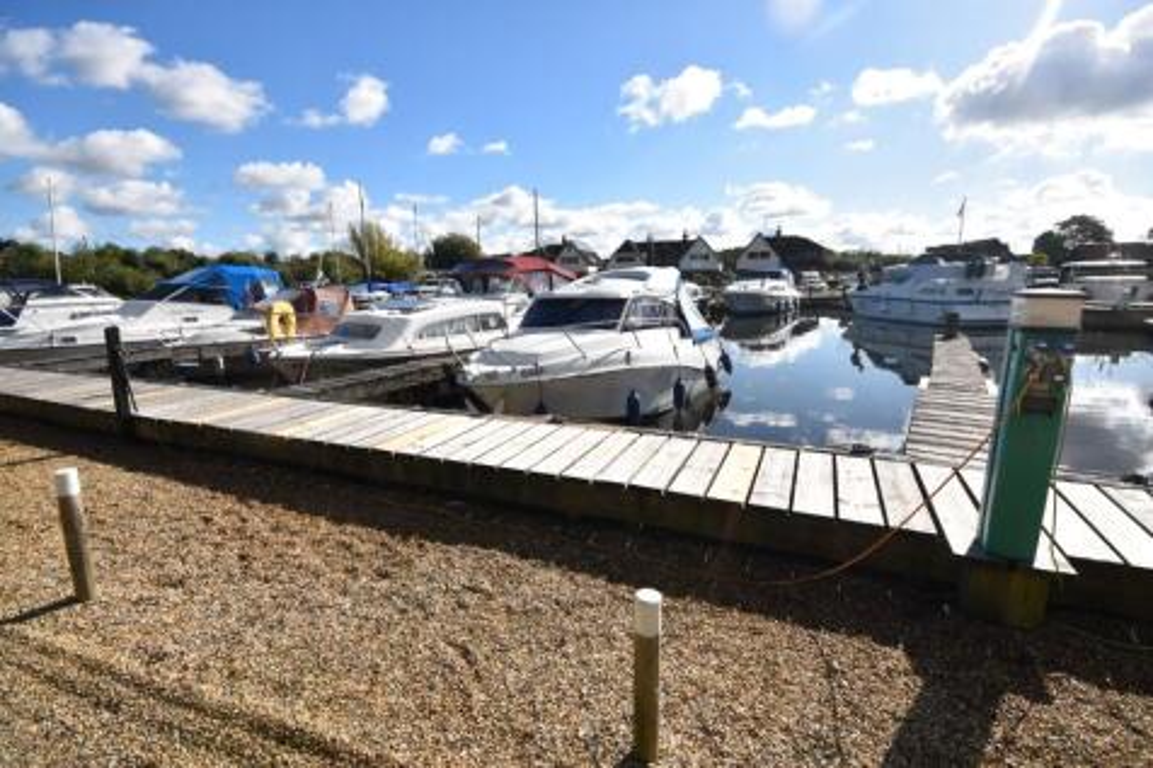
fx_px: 480
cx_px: 576
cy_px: 384
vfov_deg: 77.3
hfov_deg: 100.4
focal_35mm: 15
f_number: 10
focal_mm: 10
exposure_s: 1/400
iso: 200
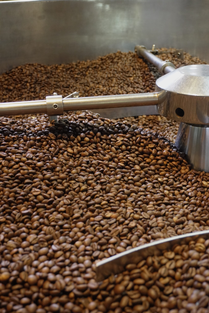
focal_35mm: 46
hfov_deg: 28.9
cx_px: 104
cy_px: 156
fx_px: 405
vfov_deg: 42.3
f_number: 5
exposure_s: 1/50
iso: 1600
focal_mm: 31
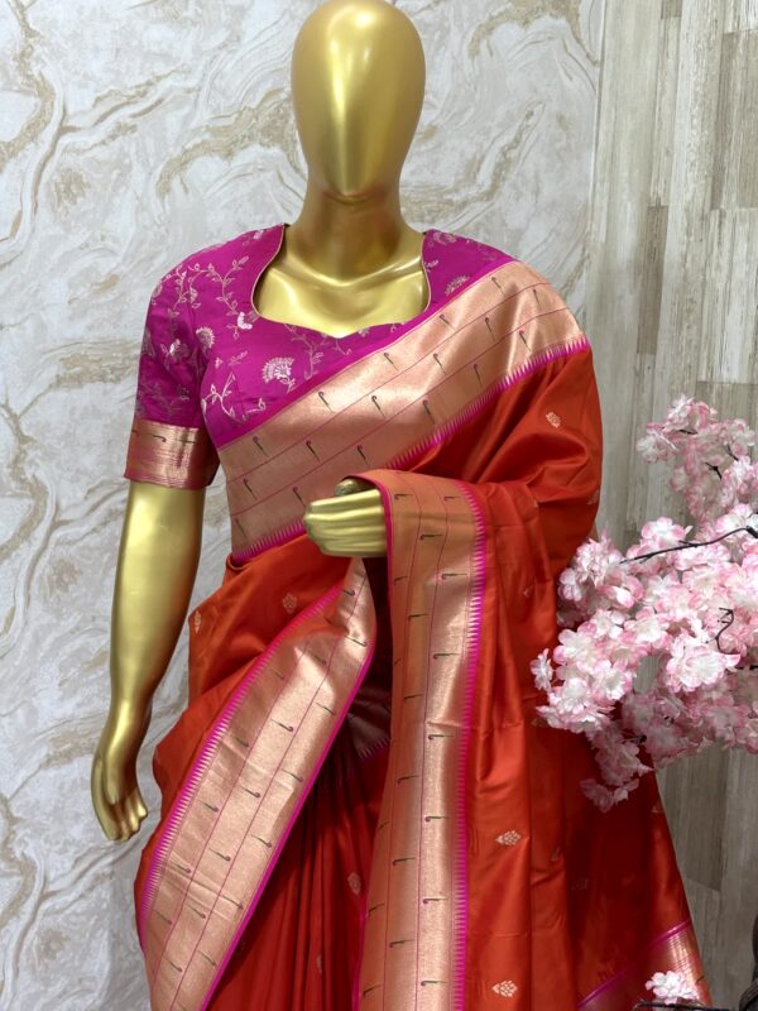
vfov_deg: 36.8
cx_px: 379
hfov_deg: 28.0
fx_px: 1518
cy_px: 506
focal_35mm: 52
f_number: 1.6
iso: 32
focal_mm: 5.96
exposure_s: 1/50
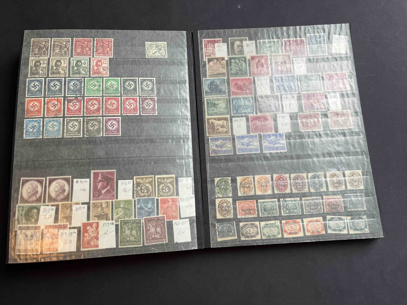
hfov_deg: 67.3
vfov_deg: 53.1
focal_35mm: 26
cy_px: 152
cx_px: 204
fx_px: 306
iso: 125
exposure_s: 1/121
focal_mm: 5.1
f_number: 1.6
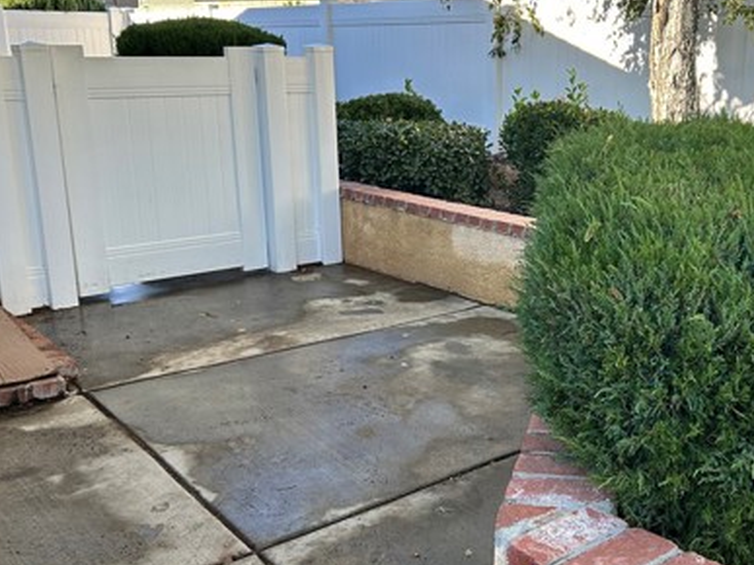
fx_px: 936
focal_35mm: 43
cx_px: 524
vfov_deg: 33.6
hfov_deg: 43.0
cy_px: 281
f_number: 1.5
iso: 50
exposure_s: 1/572
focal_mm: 5.7
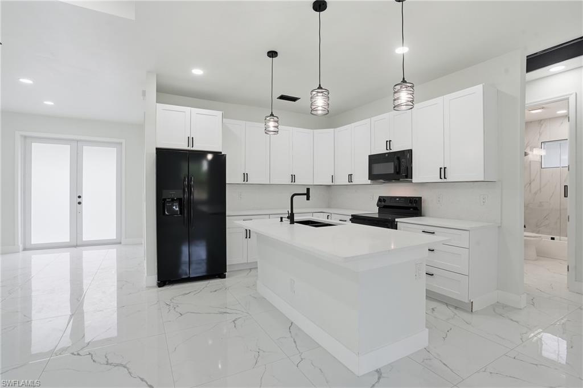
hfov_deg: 96.8
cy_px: 194
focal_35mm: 16
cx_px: 292
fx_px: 259
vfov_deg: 73.7
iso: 400
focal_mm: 16
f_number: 9
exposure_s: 1/160
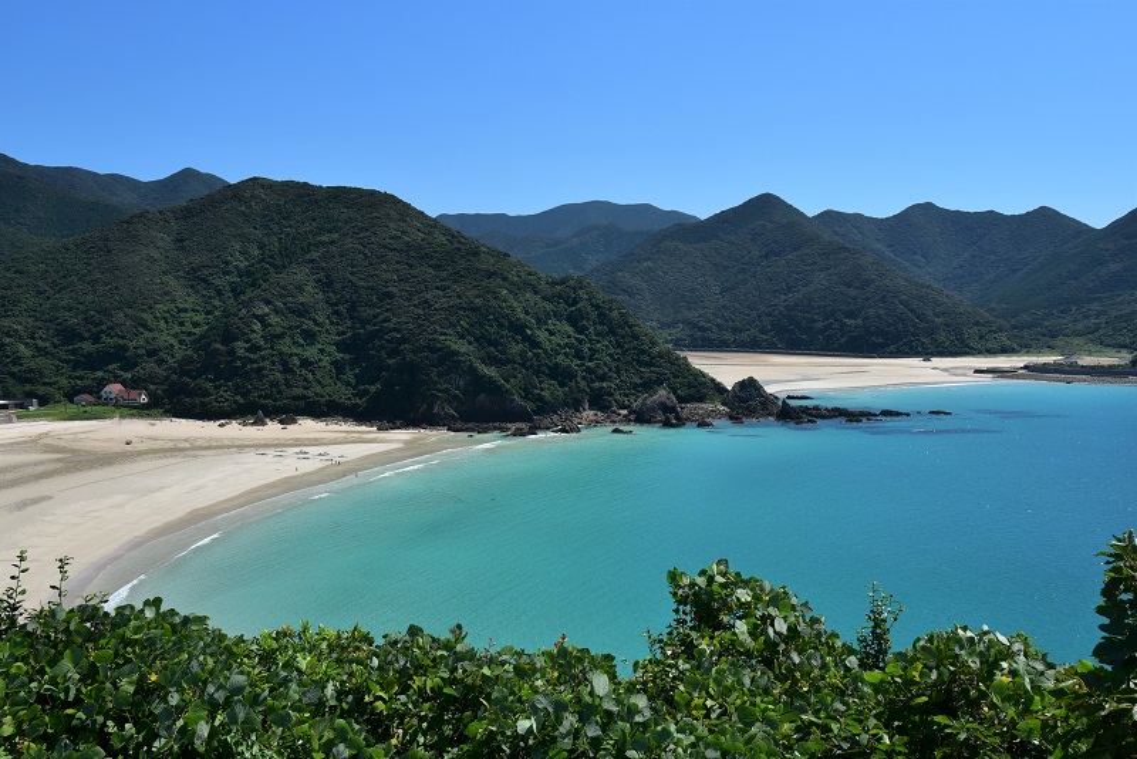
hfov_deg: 55.8
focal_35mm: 34
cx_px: 568
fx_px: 1074
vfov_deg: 38.9
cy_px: 380
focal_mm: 34
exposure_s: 1/500
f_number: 11
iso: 250
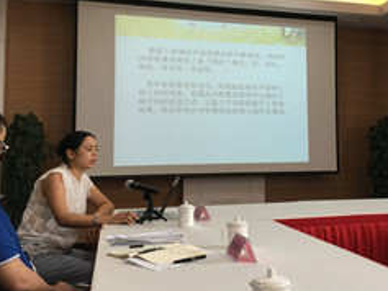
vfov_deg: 32.9
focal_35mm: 44
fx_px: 493
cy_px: 126
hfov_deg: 42.0
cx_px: 278
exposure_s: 1/33
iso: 64
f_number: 2.2
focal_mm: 4.15
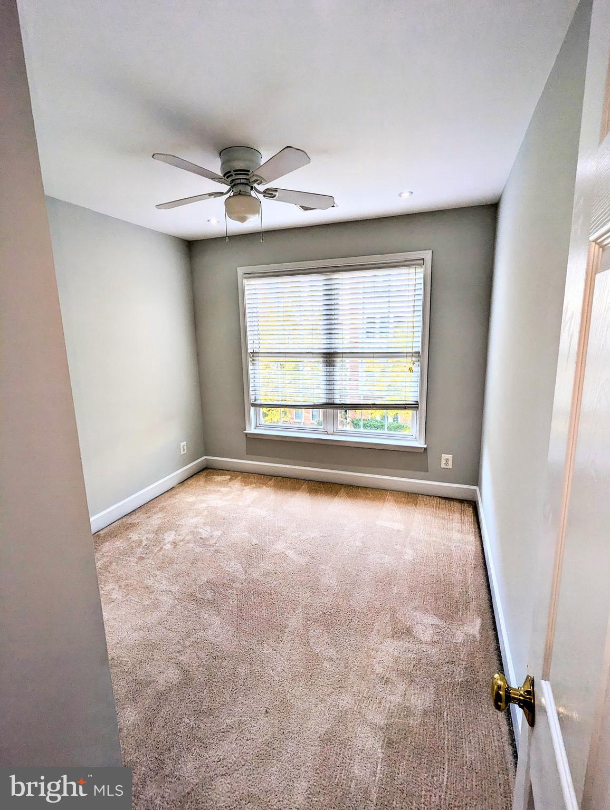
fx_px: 375
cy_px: 405
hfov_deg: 78.2
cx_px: 305
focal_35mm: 16
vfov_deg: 94.4
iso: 51
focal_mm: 2.35
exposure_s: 1/82.3
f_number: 2.2
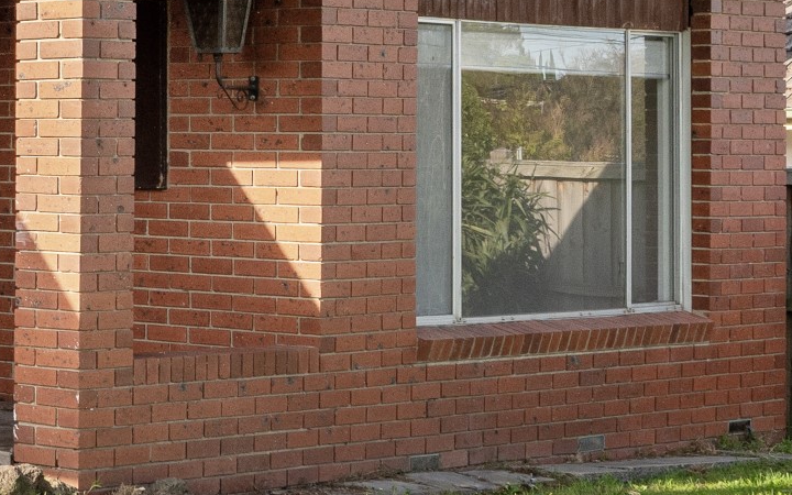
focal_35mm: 109
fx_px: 2346
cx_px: -692
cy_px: 89
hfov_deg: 15.9
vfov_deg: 12.0
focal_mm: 19.3
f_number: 7.1
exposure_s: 1/400
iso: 200
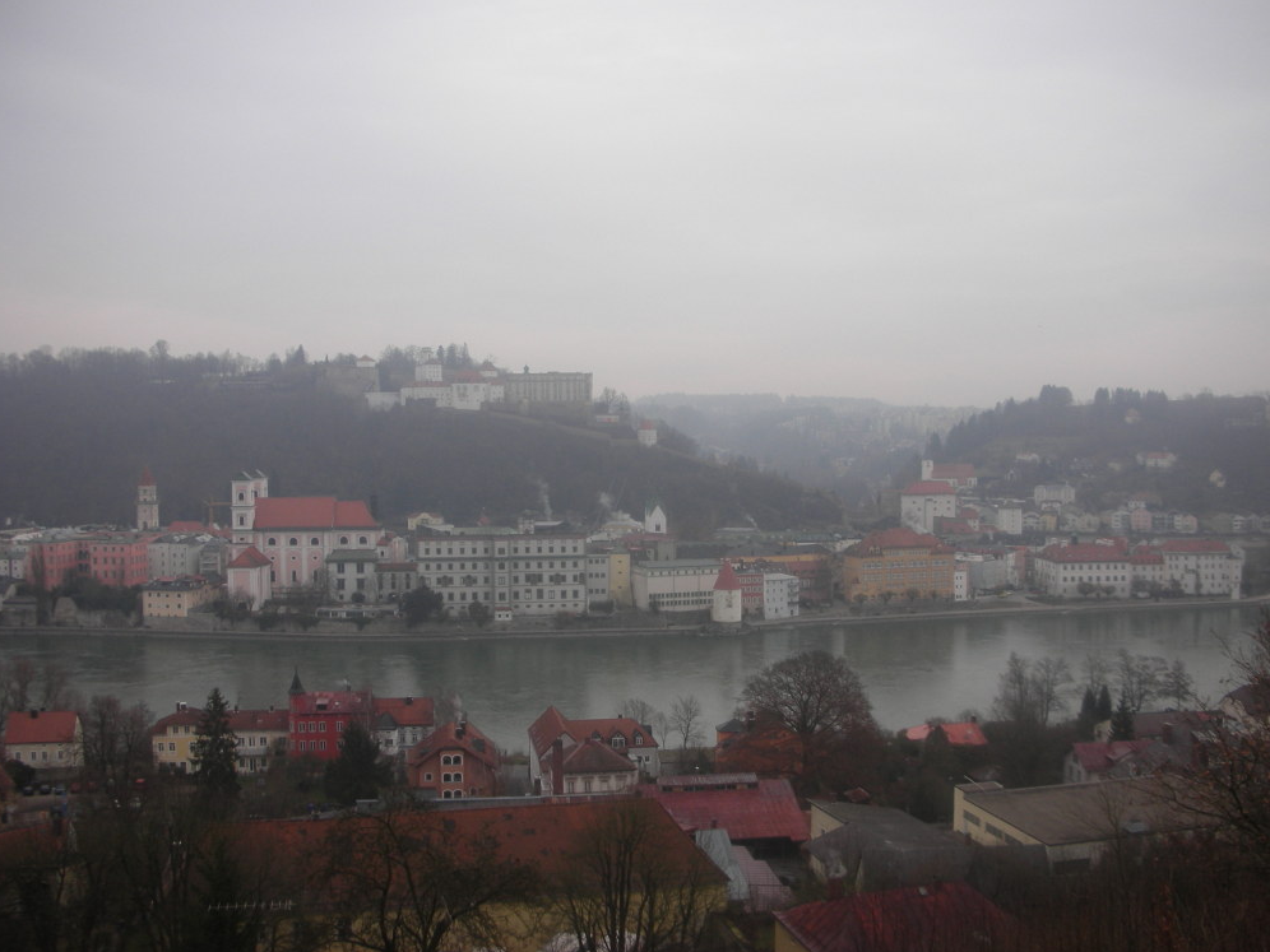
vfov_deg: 39.7
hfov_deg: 51.4
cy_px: 466
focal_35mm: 36
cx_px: 638
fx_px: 1321
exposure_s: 1/135
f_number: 3
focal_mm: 5.8
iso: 50
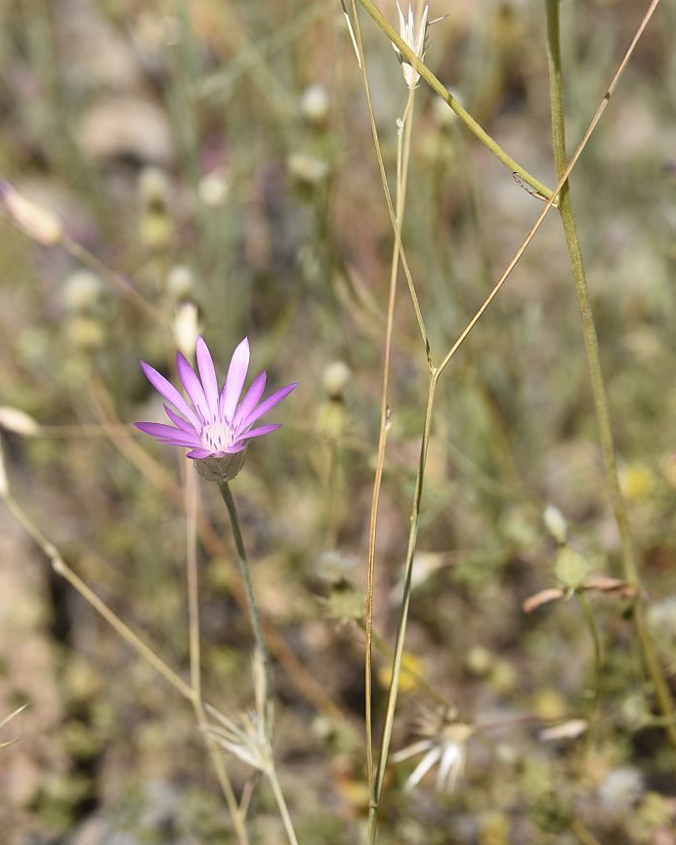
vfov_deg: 24.1
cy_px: 422
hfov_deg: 19.4
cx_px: 227
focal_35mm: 79
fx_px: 1976
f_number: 7.1
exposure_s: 1/500
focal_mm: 56
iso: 100
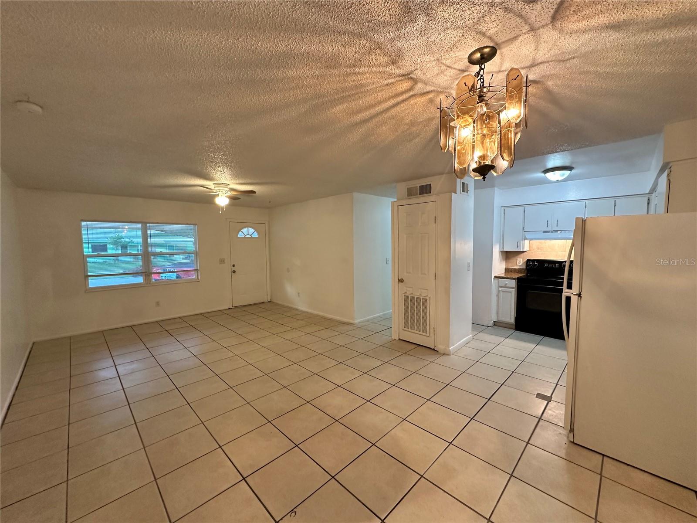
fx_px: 282
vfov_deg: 85.7
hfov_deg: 102.1
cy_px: 262
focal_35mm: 14
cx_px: 348
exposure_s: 1/60
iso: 200
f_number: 2.2
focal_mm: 2.22
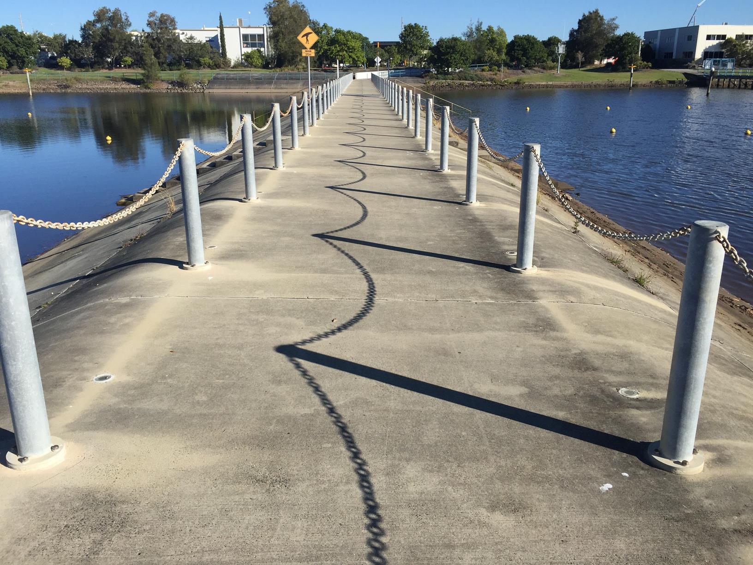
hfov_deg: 61.7
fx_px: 631
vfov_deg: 48.2
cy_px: 282
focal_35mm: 29
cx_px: 376
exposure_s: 1/2083
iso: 32
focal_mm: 4.15
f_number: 2.2
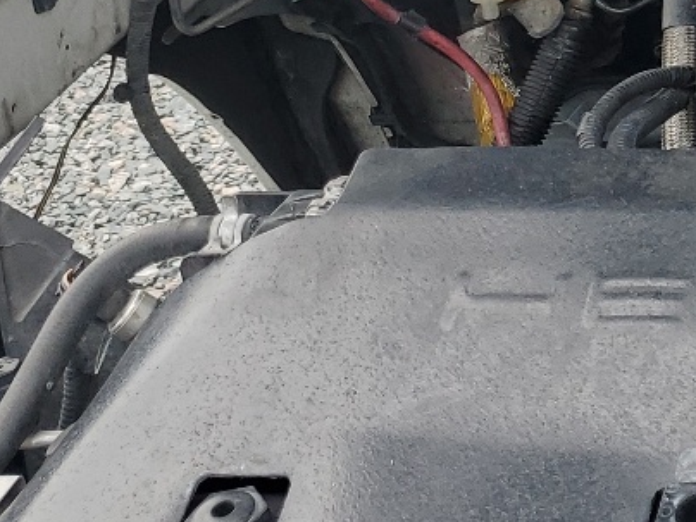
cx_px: 1209
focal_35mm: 103
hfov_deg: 16.4
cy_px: -203
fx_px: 2071
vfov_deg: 13.7
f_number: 1.5
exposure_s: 1/1111
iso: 50
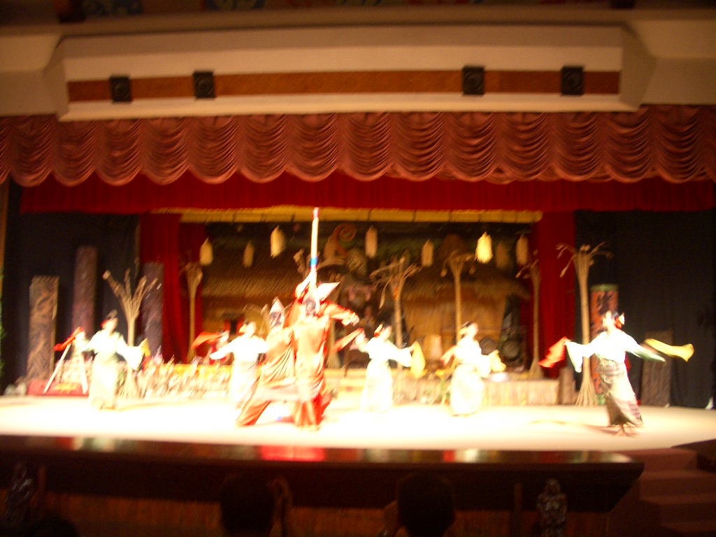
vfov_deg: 40.7
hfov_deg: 52.6
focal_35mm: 35
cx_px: 358
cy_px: 268
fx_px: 724
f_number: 2.6
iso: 100
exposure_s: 1/10
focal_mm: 5.8
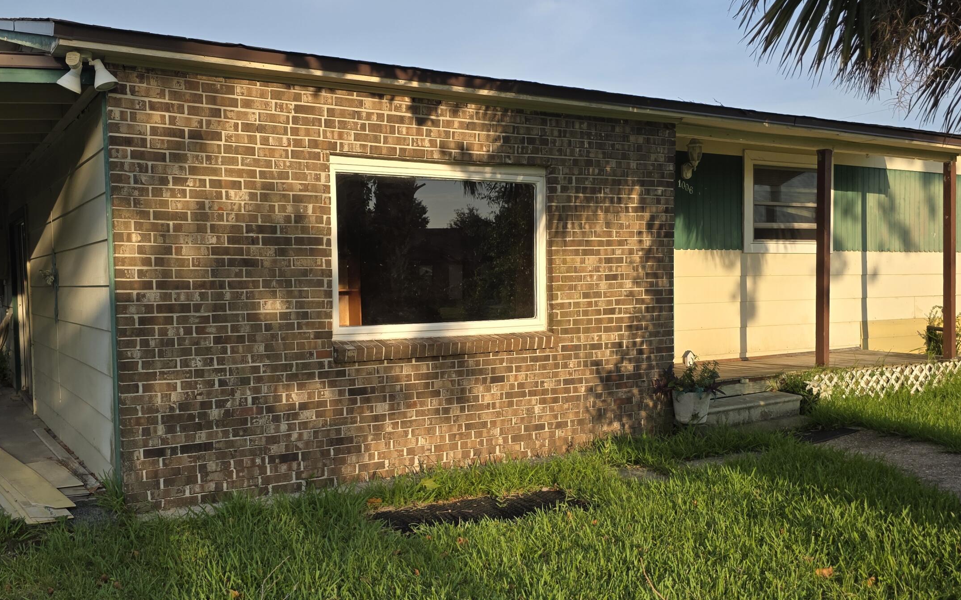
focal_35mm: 34
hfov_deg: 56.7
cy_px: 329
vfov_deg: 37.2
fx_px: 890
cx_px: 459
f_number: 1.7
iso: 80
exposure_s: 1/3075
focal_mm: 6.3
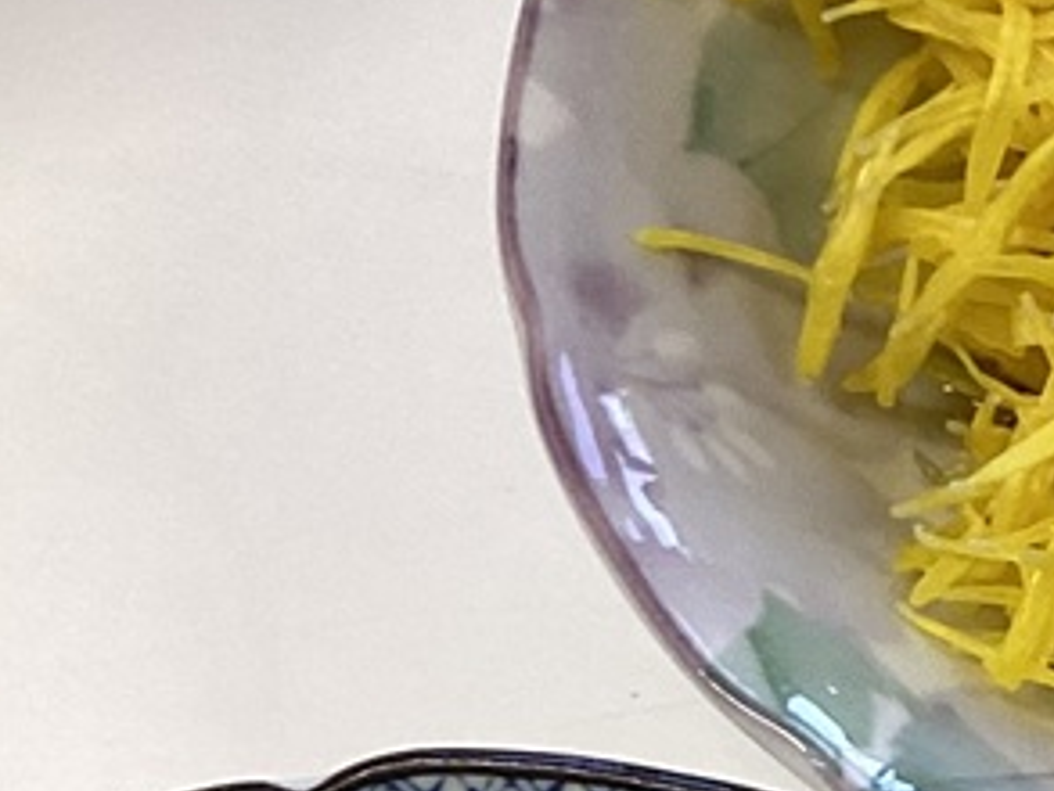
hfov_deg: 12.4
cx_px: 2200
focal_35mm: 138
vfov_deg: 10.4
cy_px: 1188
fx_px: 4204
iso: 50
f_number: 2.4
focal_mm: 3.3
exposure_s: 1/50
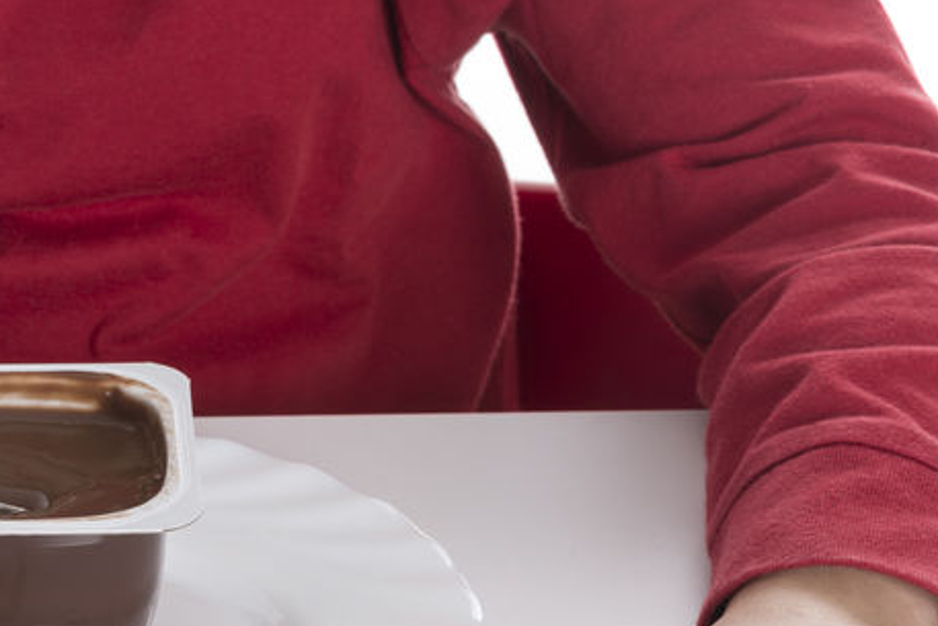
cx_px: 91
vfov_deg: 5.5
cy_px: 479
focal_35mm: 250
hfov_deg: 8.2
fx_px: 6516
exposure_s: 1/125
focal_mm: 135
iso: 100
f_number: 20
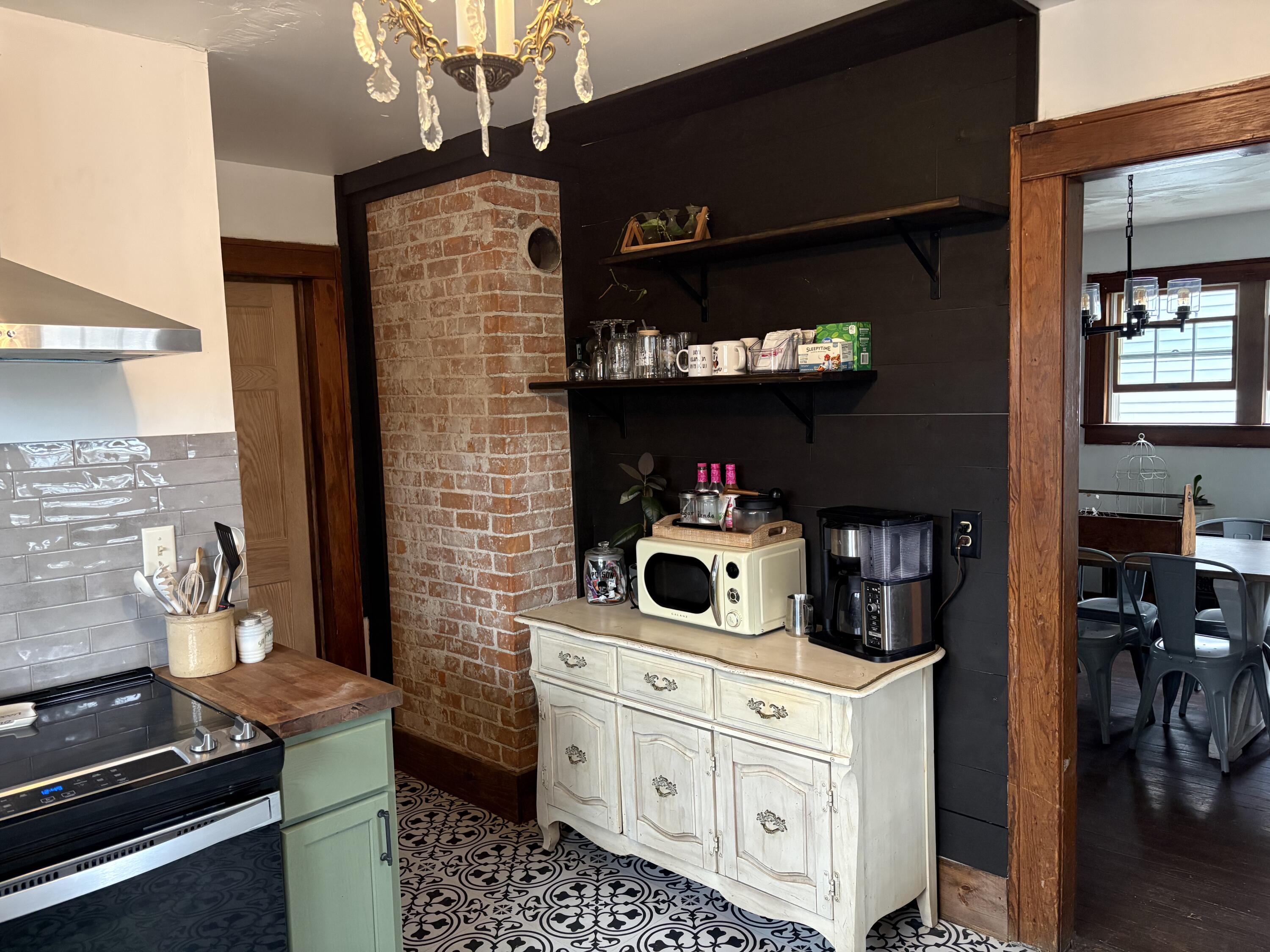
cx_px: 635
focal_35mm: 26
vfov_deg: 53.1
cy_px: 476
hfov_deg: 67.3
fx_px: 954
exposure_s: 1/60
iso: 400
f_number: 1.6
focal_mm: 5.96
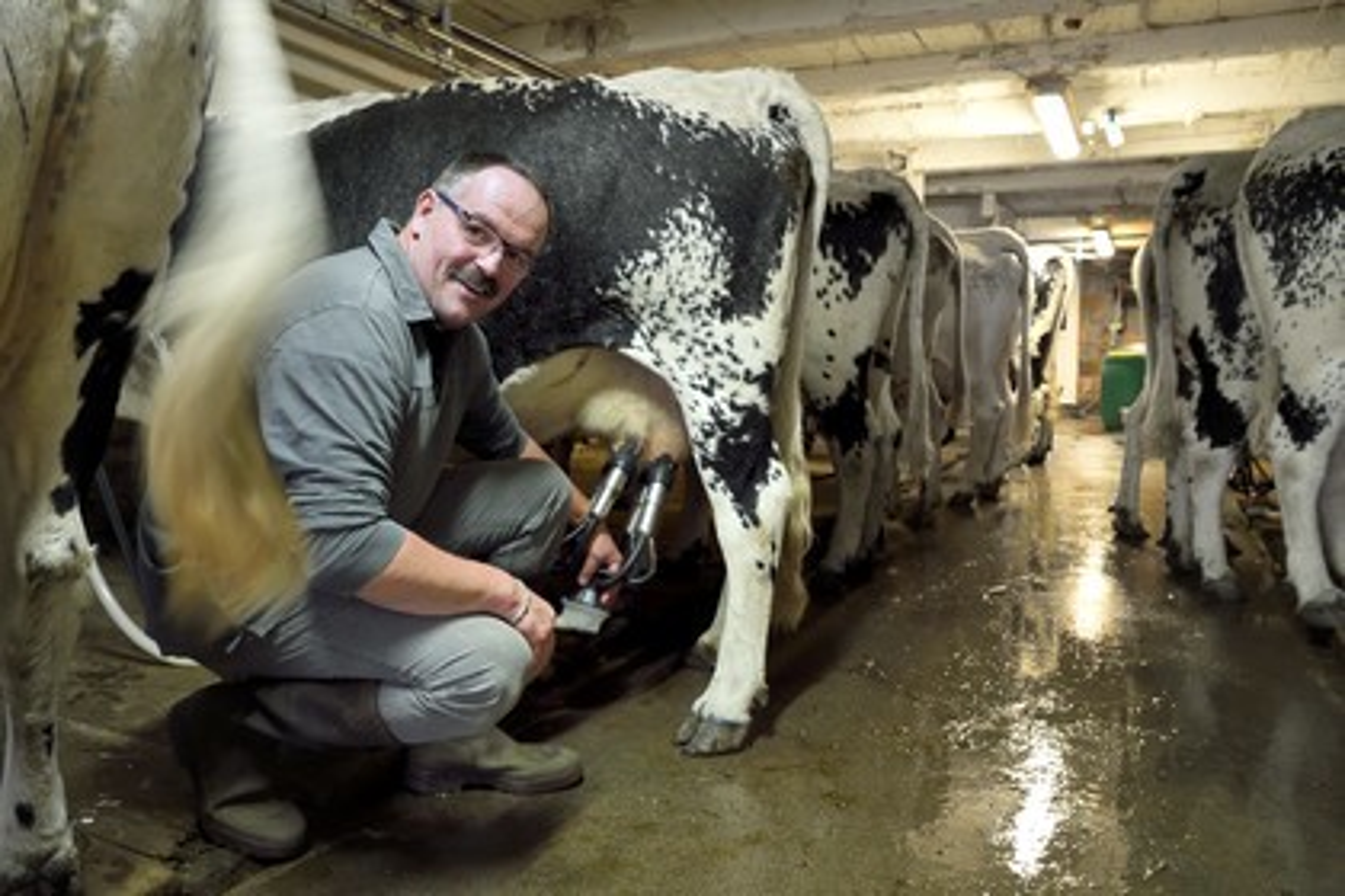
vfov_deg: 46.4
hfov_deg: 65.5
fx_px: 1046
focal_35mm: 28
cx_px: 672
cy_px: 448
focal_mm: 28
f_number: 6.3
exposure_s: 1/20
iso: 1600
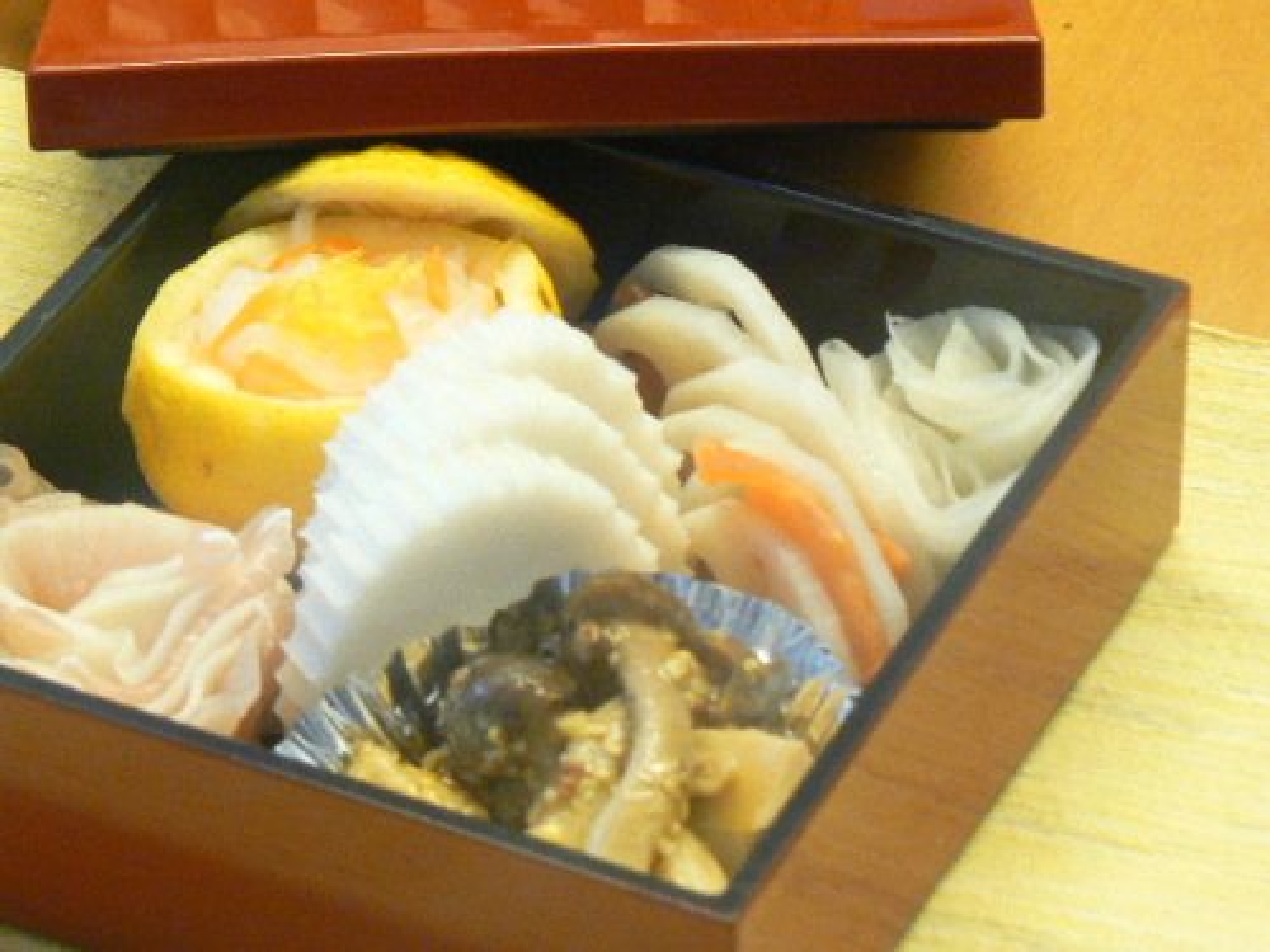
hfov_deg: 12.1
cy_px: 476
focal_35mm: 163
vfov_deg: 9.1
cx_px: 635
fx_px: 5980
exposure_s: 1/10
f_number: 3.2
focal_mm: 19.9
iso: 200
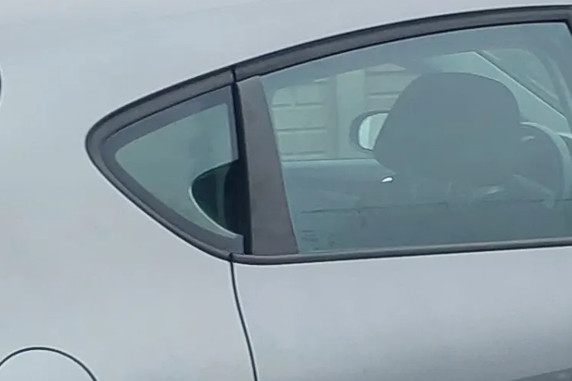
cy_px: 239
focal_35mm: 162
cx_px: 431
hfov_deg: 12.6
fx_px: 2573
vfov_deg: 8.5
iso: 40
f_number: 1.8
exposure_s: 1/100
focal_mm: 4.6
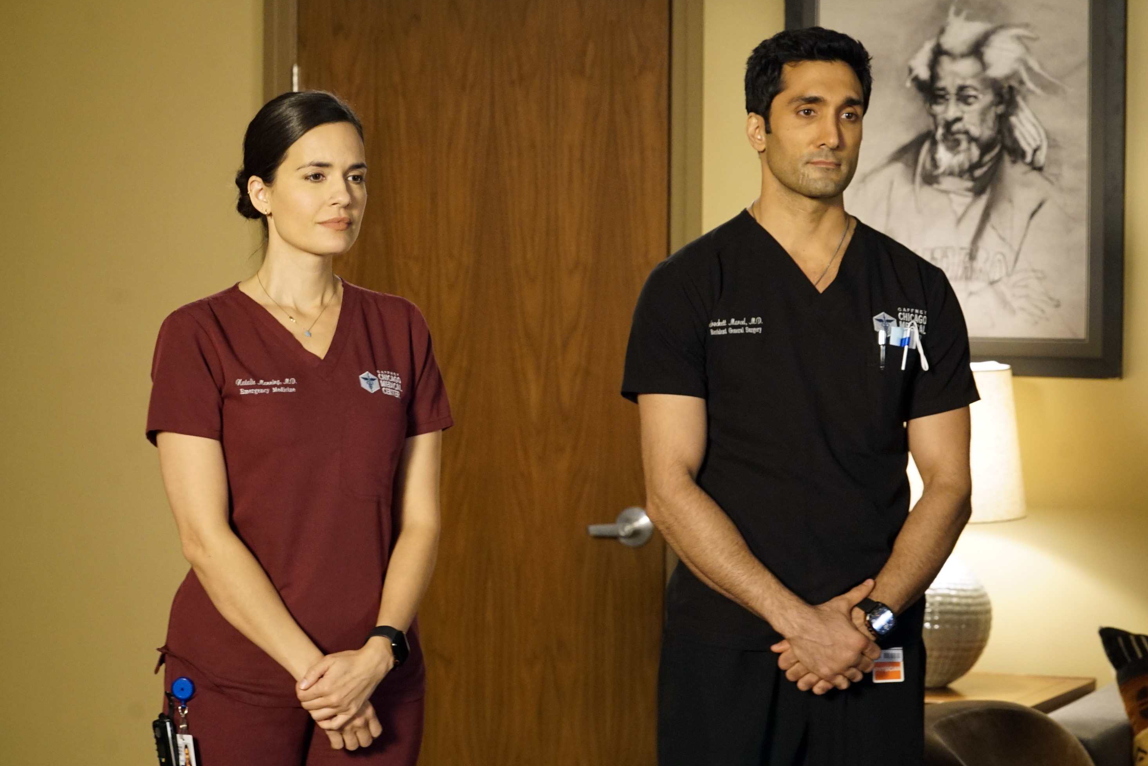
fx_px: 2870
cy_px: 387
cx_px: 568
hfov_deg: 22.6
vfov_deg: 15.2
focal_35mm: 90
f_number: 7.1
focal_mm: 88
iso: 5000
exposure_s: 1/100
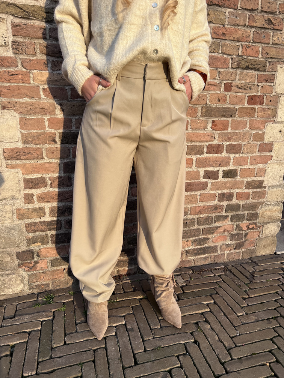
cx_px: 142
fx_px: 284
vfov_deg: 67.3
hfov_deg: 53.1
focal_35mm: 26
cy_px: 189
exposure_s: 1/714
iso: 50
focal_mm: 5.7
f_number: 1.5
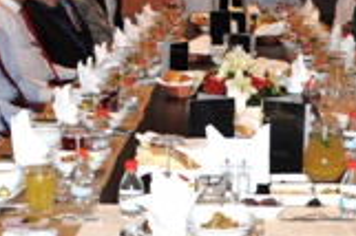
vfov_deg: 13.6
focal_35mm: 100
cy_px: 35
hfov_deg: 20.4
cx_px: 223
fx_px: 988
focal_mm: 24
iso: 500
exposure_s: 1/60
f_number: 3.8
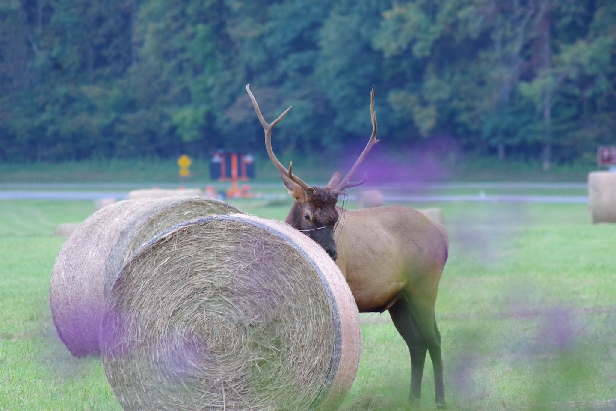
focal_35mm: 483
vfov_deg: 2.8
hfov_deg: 4.3
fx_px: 8264
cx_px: 308
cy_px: 206
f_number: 8
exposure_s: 1/200
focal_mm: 322
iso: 3200
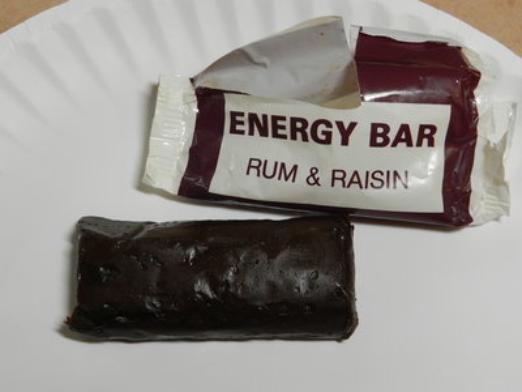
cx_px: 261
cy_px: 196
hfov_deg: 36.2
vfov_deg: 27.5
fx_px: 799
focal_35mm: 53
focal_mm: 9.4
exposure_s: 1/100
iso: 640
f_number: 4.4
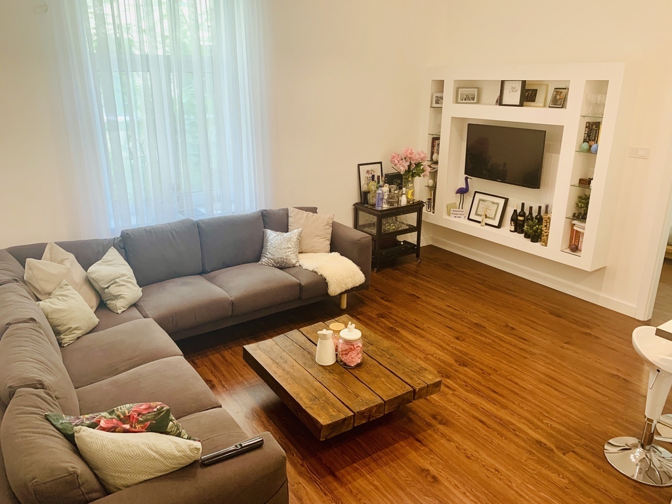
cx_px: 336
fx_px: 505
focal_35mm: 26
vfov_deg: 53.1
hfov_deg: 67.3
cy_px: 252
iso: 100
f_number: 1.8
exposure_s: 1/50
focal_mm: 4.25
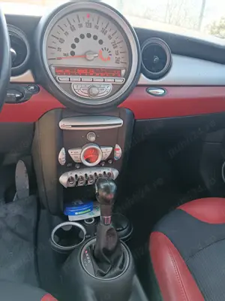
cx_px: 112
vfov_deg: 65.3
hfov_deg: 51.4
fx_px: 234
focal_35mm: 27
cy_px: 150
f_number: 1.9
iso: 595
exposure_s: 1/100
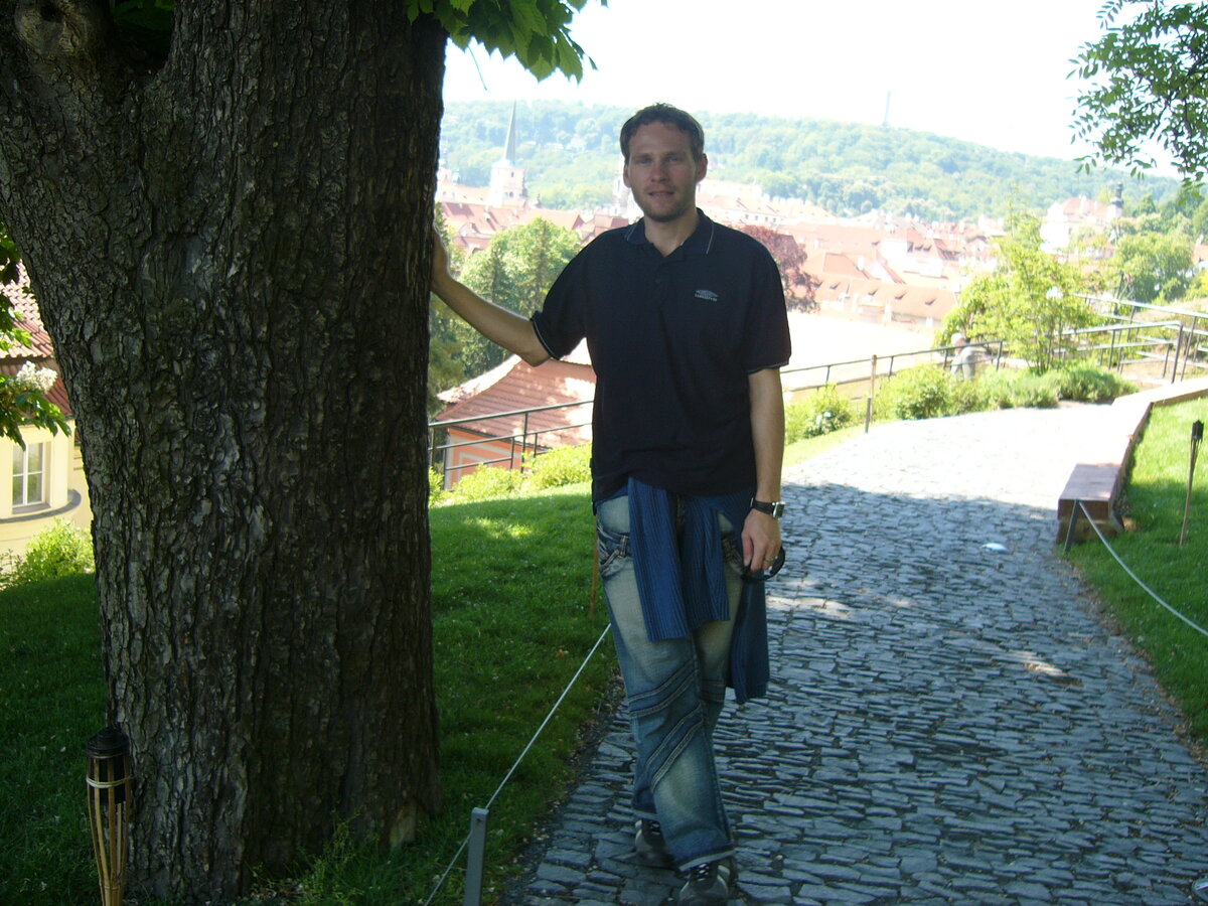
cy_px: 453
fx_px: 1221
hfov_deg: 52.6
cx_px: 604
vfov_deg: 40.7
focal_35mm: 35
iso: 50
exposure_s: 1/160
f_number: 2.8
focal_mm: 5.8
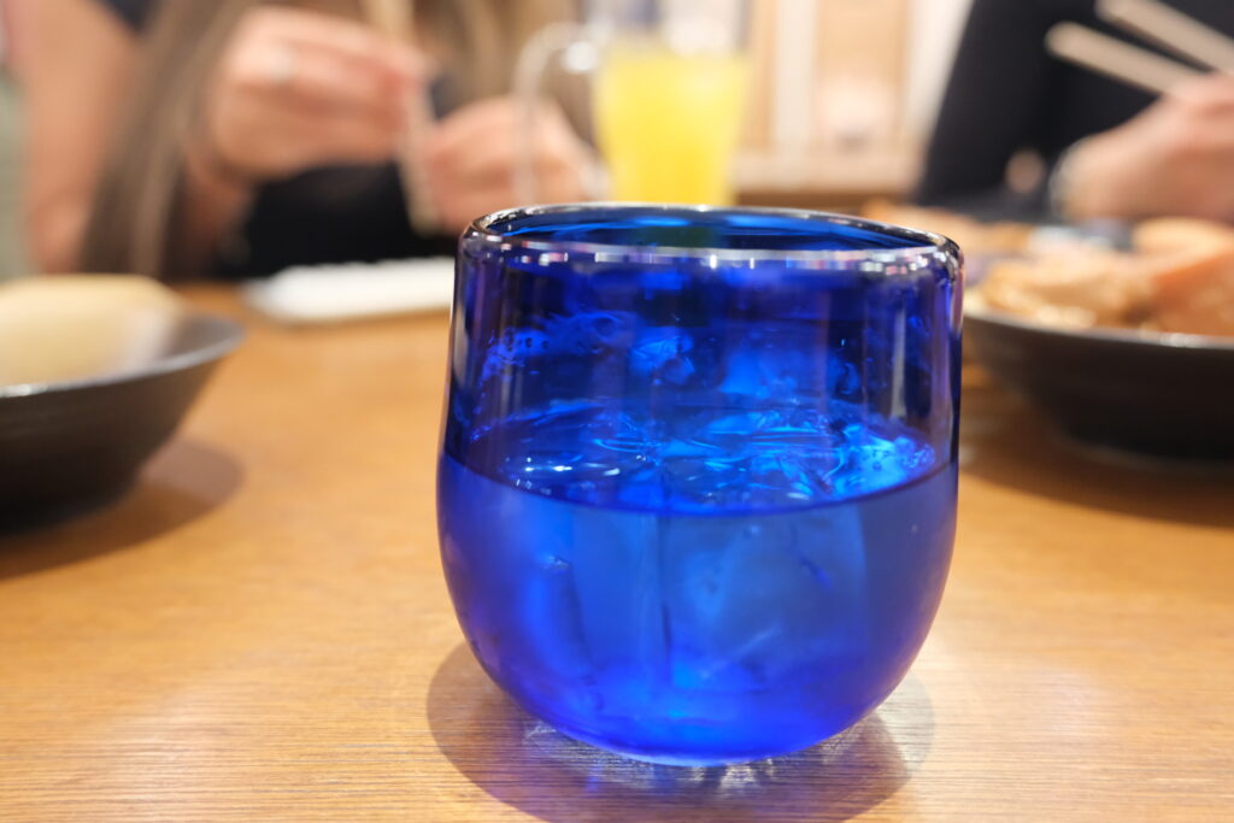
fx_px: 994
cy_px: 412
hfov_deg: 63.7
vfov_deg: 45.0
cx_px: 617
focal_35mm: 29
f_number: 3.1
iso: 4000
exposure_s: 1/125
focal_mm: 19.6
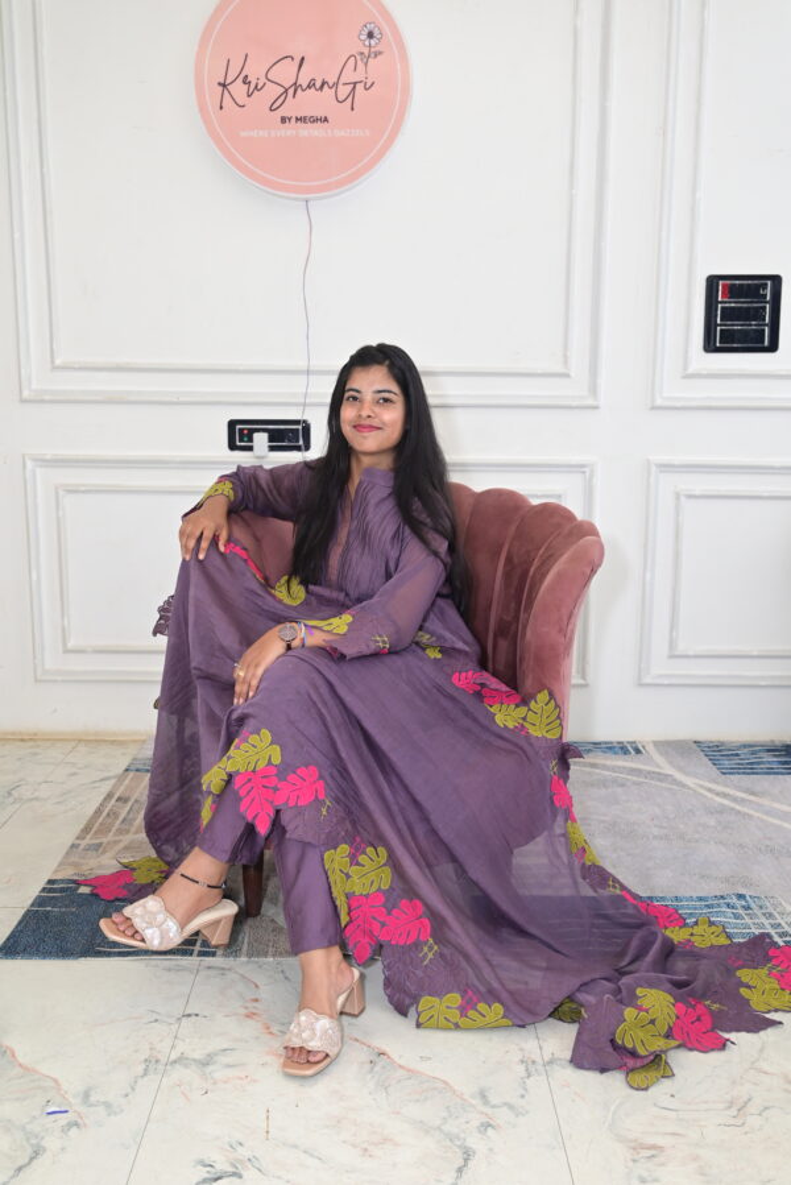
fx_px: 1087
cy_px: 592
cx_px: 396
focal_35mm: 33
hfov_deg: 40.0
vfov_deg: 57.2
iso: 800
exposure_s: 1/250
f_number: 5.6
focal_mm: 33
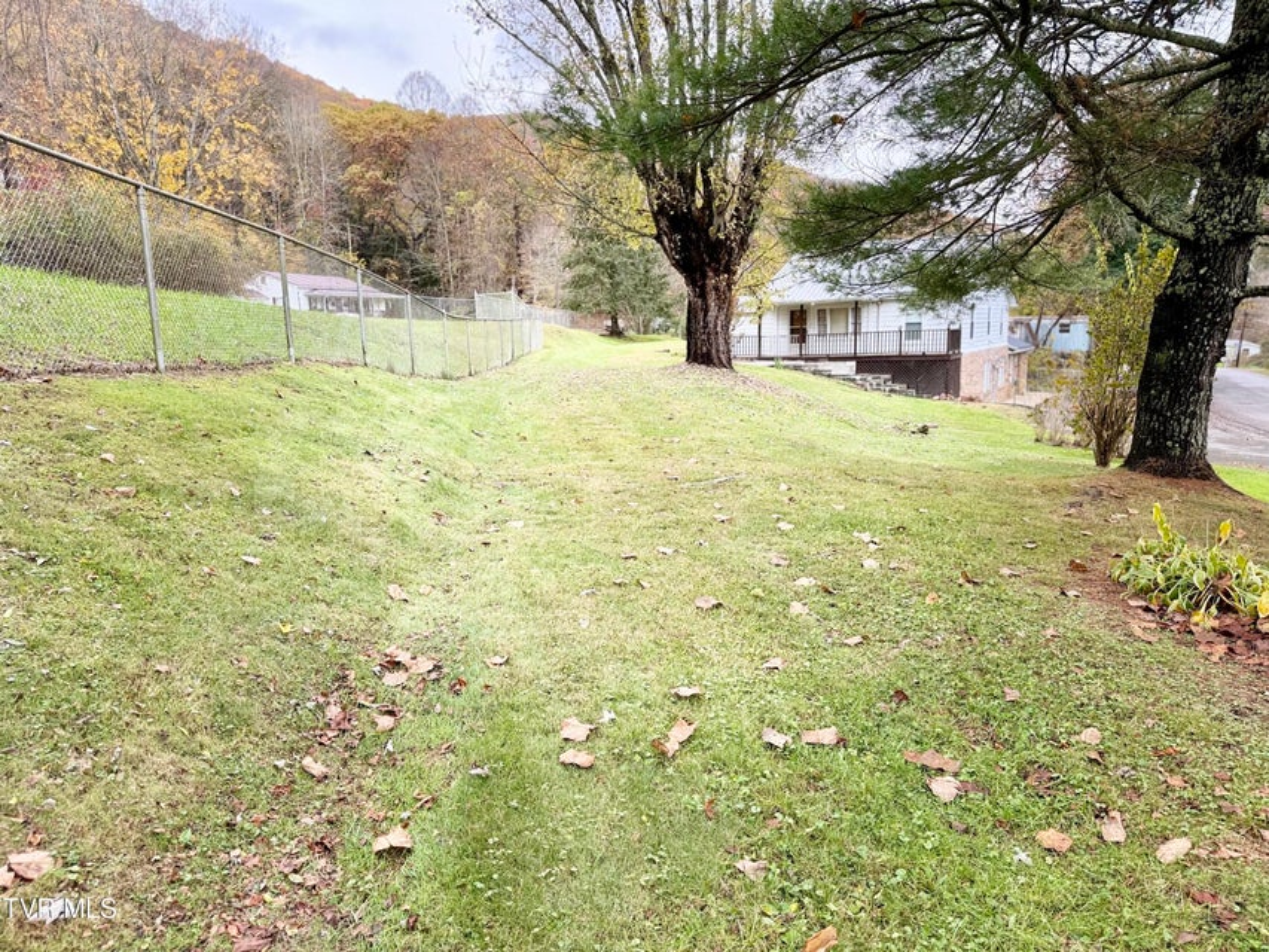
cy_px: 476
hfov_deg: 71.6
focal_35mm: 24
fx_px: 880
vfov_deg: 56.8
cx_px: 634
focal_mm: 6.76
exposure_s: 1/757
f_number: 1.78
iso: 100
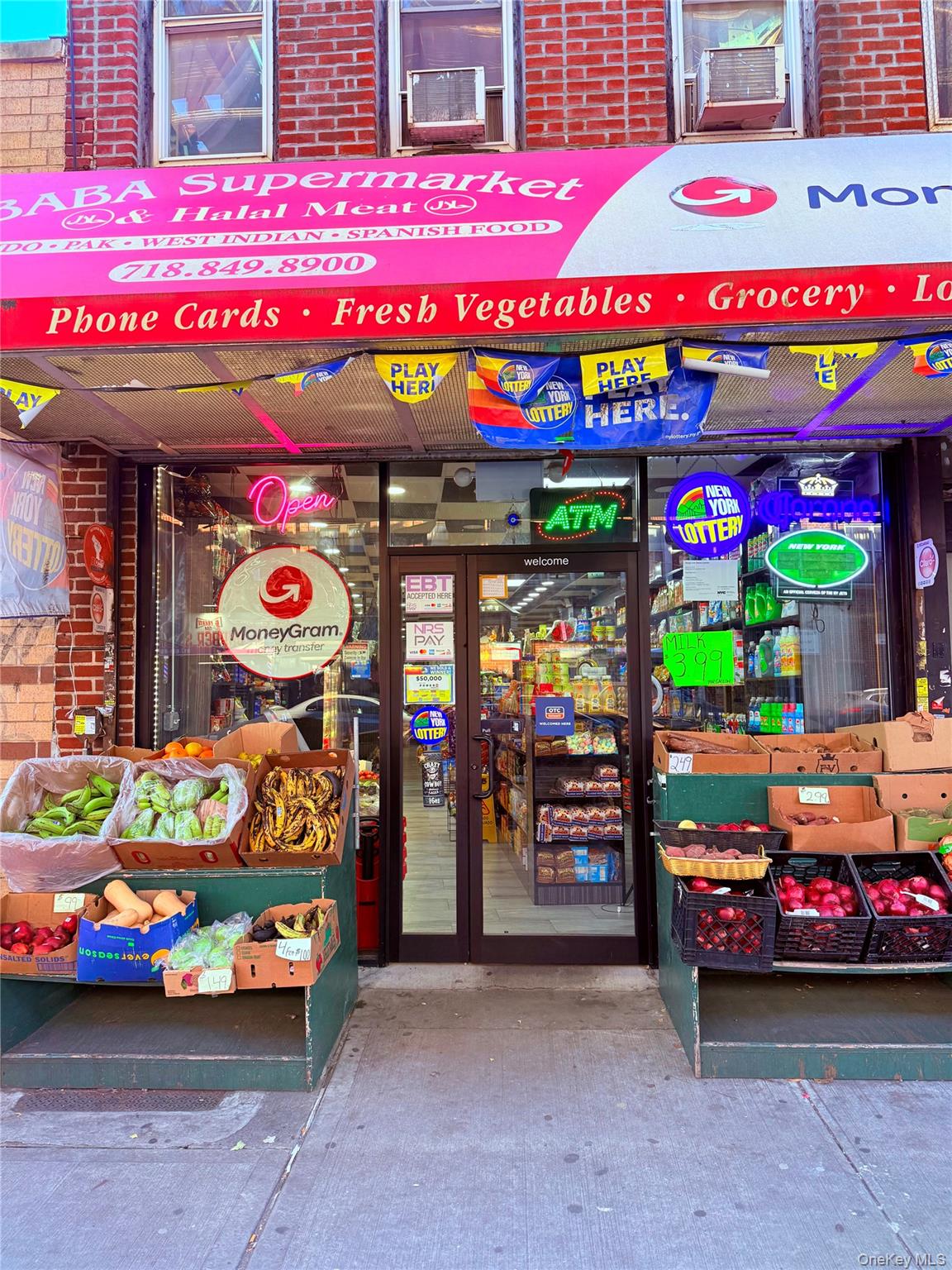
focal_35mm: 24
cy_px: 635
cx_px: 476
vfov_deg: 71.6
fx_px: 880
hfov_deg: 56.8
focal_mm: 6.76
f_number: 1.78
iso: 125
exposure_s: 1/203
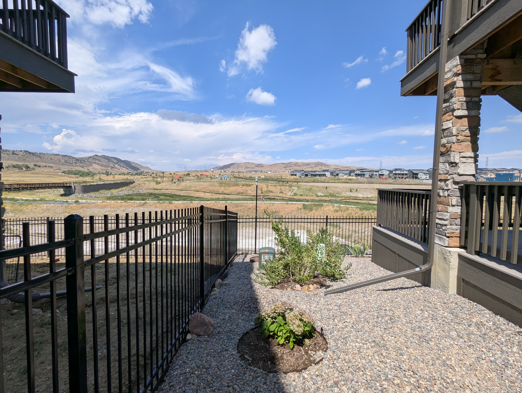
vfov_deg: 78.2
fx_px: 242
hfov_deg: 94.4
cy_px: 196
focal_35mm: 16
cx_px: 261
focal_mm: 2.35
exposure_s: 1/1754
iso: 54
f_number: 2.2
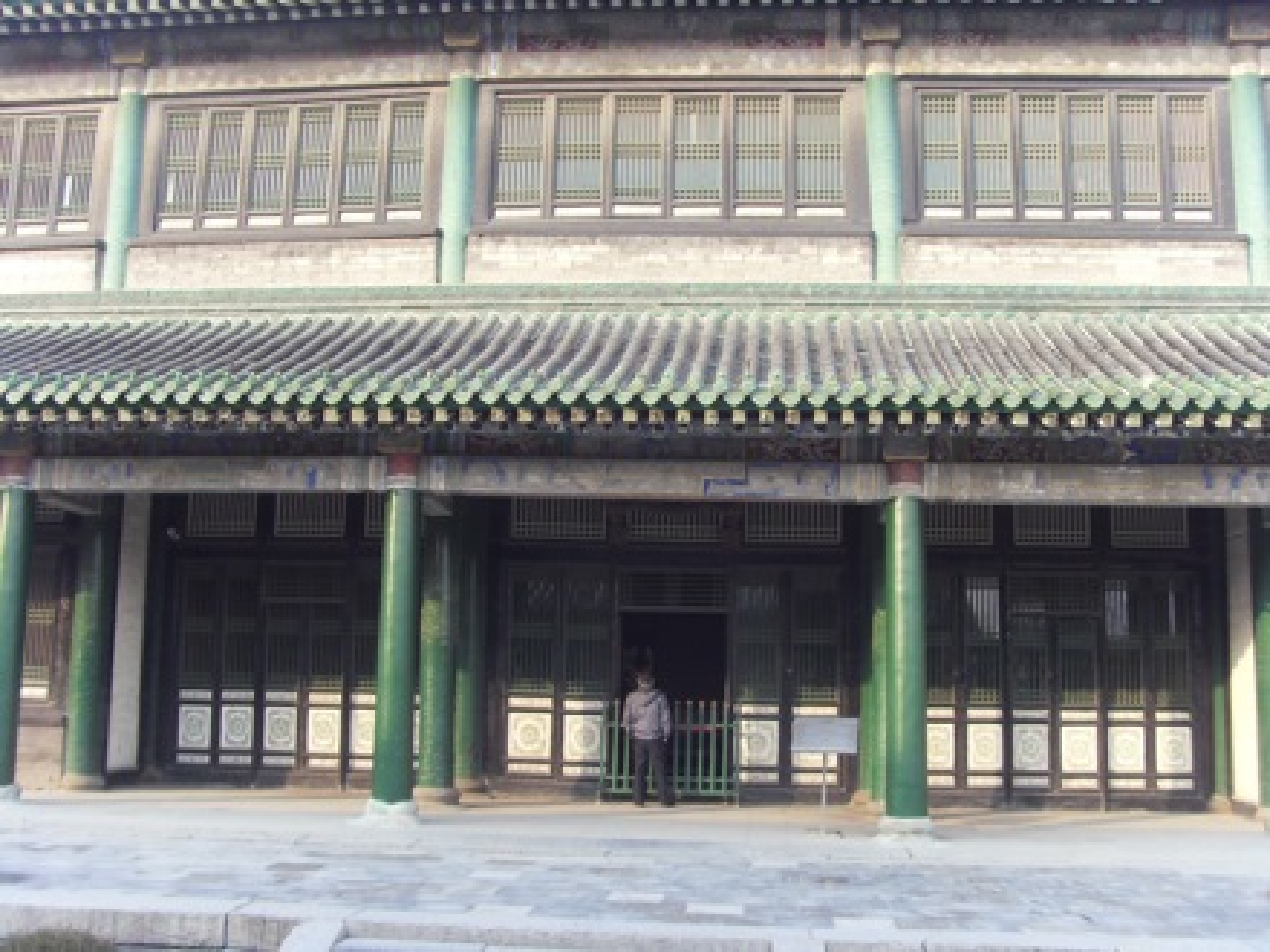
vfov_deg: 36.8
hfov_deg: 47.9
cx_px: 635
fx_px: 1431
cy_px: 476
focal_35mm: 39
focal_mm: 6.6
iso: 100
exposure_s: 1/90
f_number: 3.5
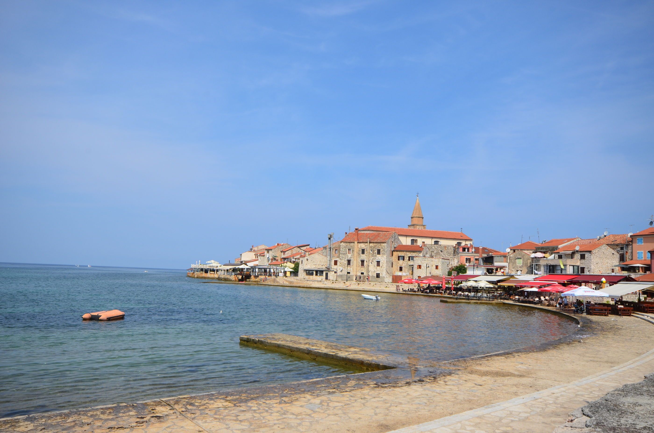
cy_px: 216
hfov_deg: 62.0
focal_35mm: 30
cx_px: 327
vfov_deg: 43.4
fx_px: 544
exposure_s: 1/400
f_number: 11
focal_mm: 20
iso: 200
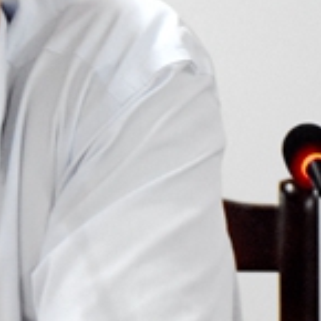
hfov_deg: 4.4
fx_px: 4134
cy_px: 110
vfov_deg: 4.4
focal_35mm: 394
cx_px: -166
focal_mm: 56
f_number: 4.8
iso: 2200
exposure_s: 1/100
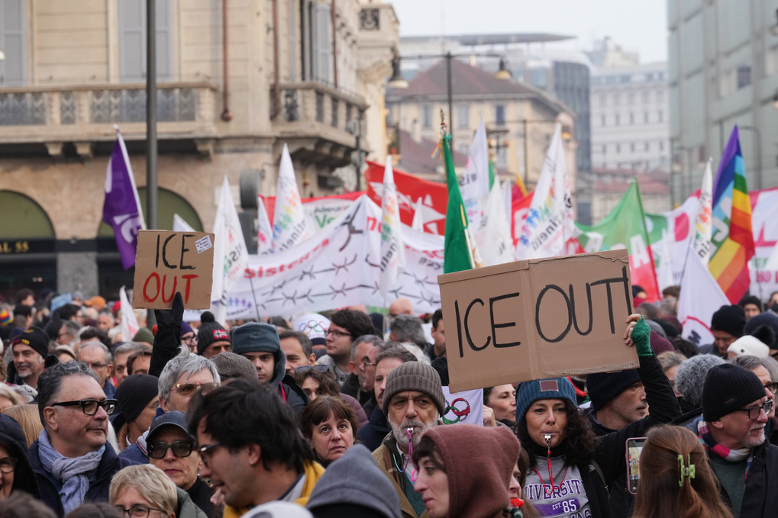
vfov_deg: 6.8
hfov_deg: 10.2
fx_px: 4343
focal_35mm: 201
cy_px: 258
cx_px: 389
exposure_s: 1/125
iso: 800
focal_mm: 200
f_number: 11
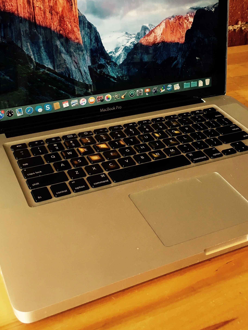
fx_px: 459
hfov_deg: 30.3
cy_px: 102
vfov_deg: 39.0
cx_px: 134
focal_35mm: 48
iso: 50
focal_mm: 4.15
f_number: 2.2
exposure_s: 1/30
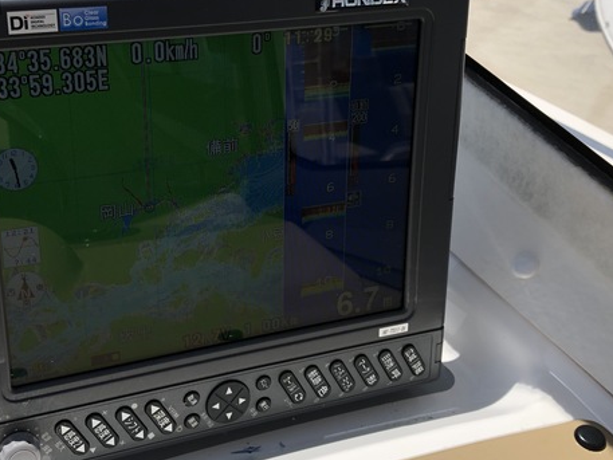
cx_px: 240
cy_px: 200
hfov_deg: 38.7
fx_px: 868
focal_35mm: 49
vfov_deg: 29.7
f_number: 1.8
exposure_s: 1/1869
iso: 20
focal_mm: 3.99
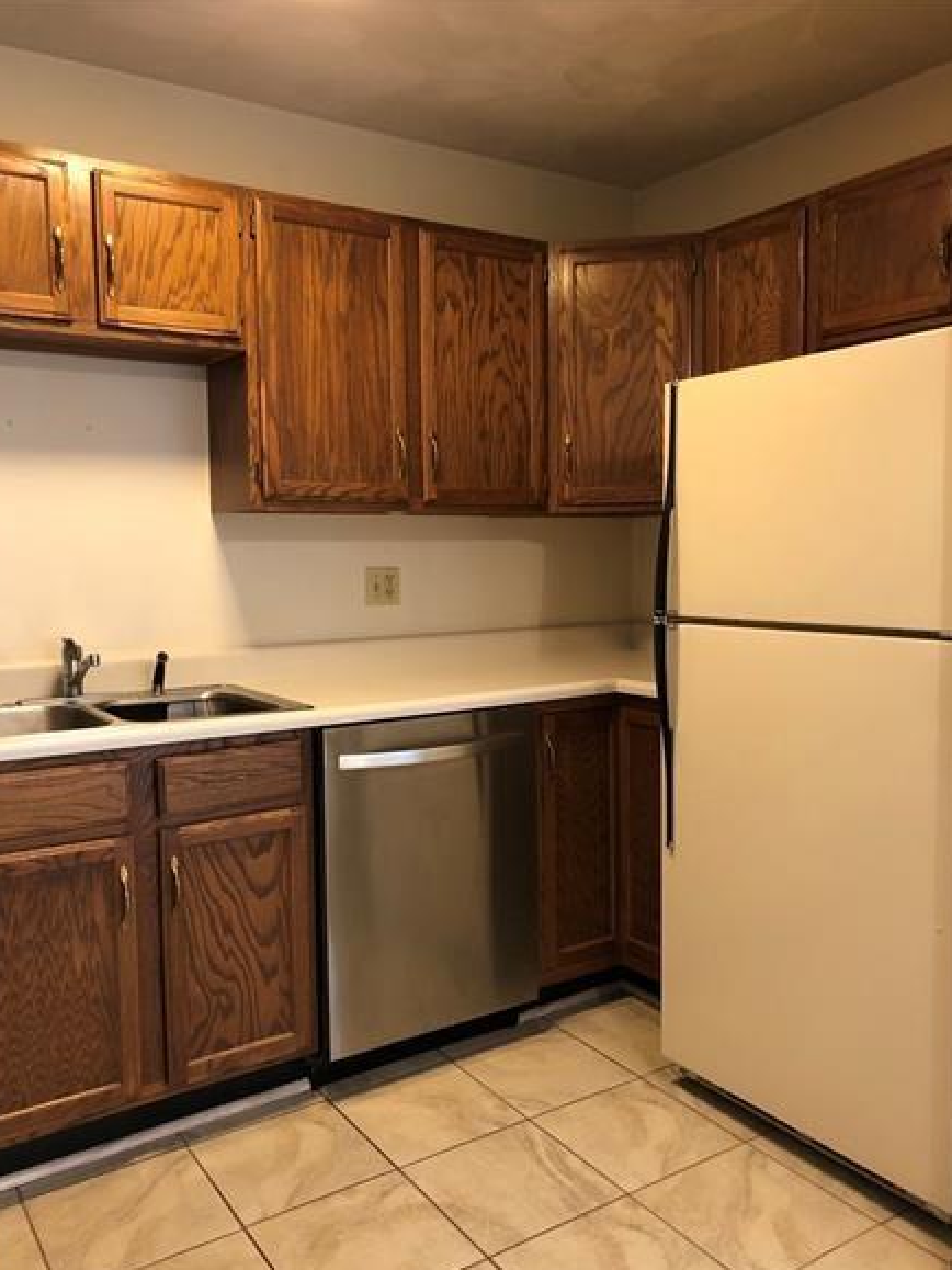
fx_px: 1064
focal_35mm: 29
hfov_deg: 48.2
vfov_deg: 61.7
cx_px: 474
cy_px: 654
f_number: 1.8
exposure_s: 1/15
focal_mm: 4
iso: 100
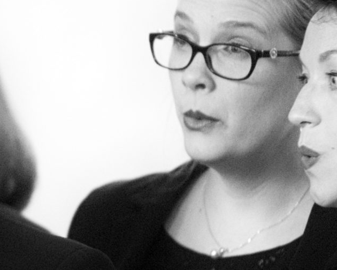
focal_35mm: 669
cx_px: 101
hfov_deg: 2.9
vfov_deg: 2.3
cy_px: 117
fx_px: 6673
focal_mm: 200
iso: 1000
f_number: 2.8
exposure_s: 1/40
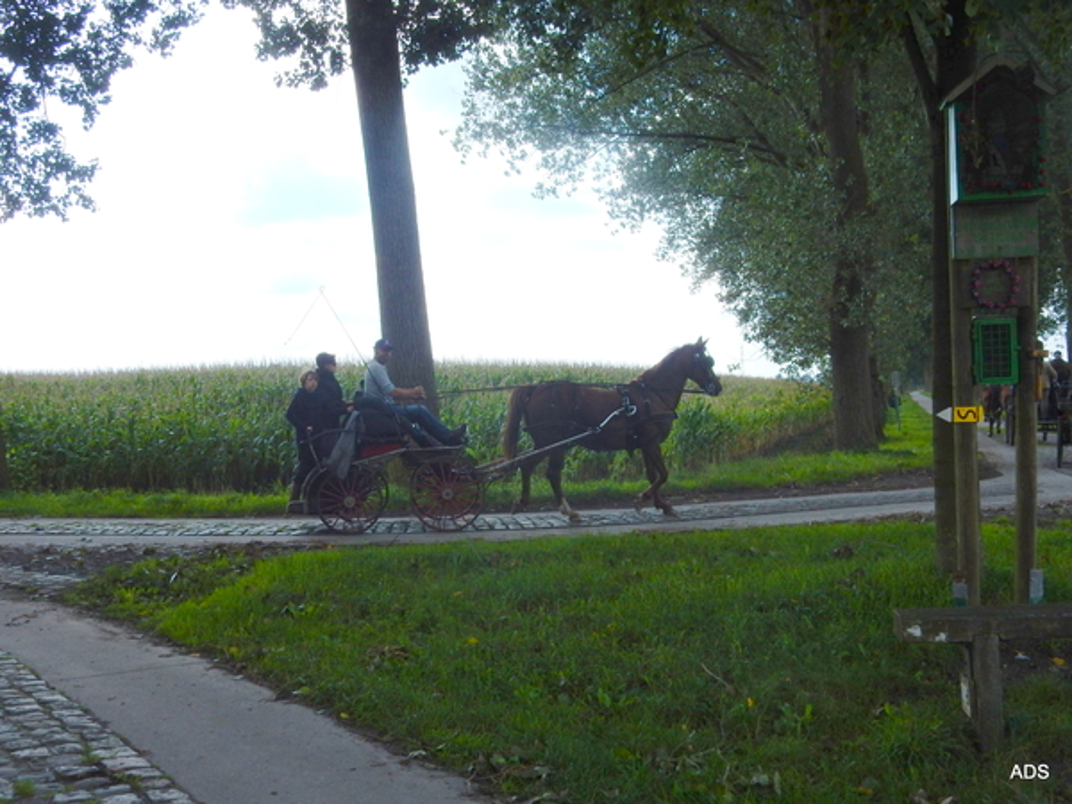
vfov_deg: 33.6
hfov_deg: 43.9
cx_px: 536
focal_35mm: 43
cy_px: 402
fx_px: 1332
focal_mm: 7.6
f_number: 4.2
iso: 125
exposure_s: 1/800
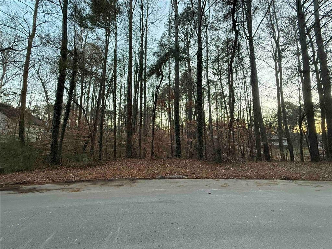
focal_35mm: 14
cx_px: 166
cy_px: 124
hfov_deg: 102.1
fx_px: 134
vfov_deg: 85.7
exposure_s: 1/77
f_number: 2.2
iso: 320
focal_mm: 2.22
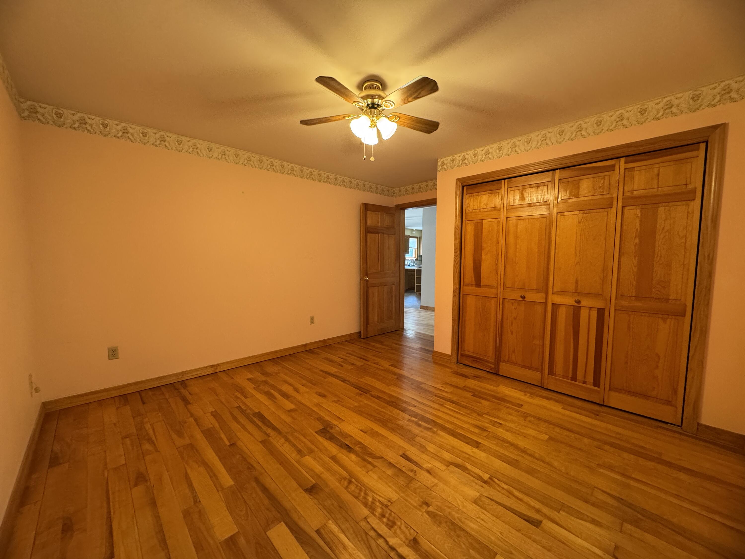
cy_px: 280
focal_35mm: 14
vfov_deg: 85.7
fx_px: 301
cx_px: 372
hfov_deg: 102.1
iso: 320
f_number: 2.2
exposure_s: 1/60
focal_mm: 2.22
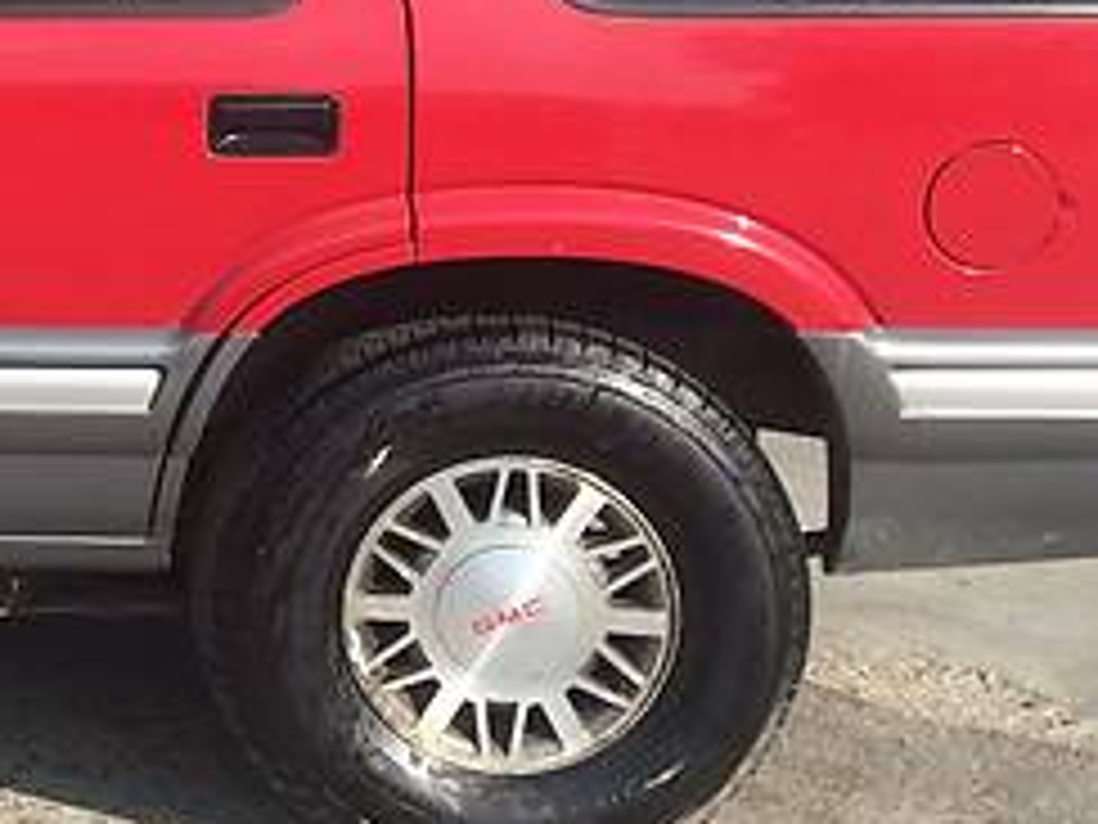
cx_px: -432
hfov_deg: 18.8
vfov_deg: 15.4
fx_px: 3013
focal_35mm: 95
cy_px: 104
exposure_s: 1/1414
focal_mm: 4.2
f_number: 2.2
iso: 32
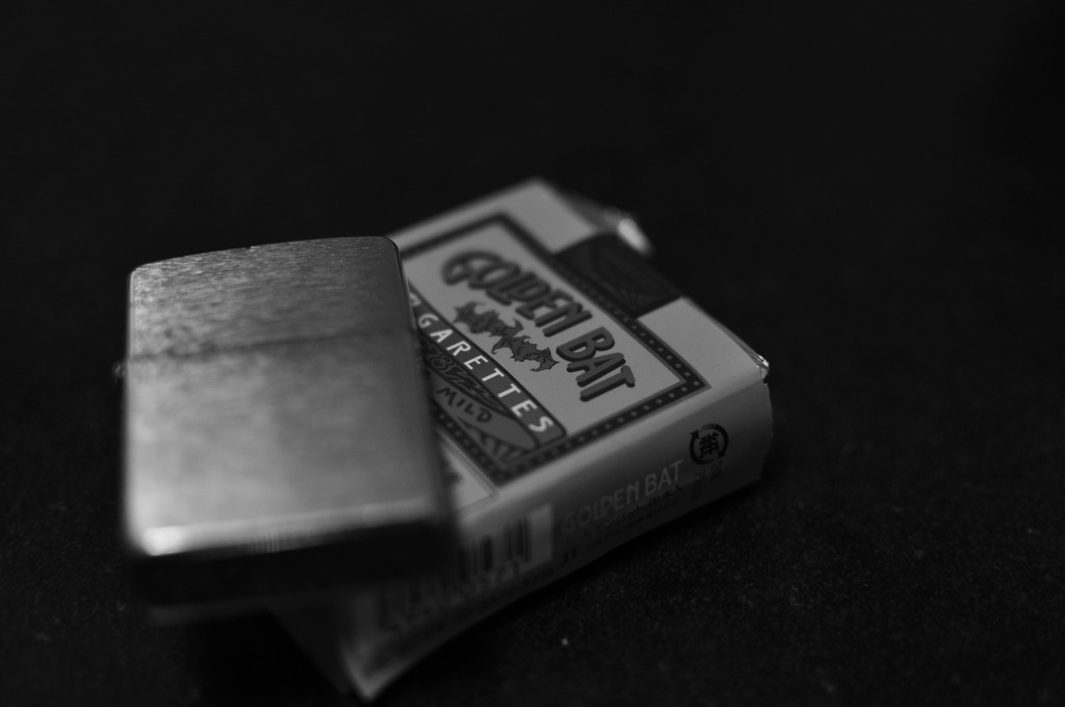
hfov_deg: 37.9
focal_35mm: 52
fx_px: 1551
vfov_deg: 25.7
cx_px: 532
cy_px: 354
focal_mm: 35
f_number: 2.2
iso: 320
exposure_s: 1/125
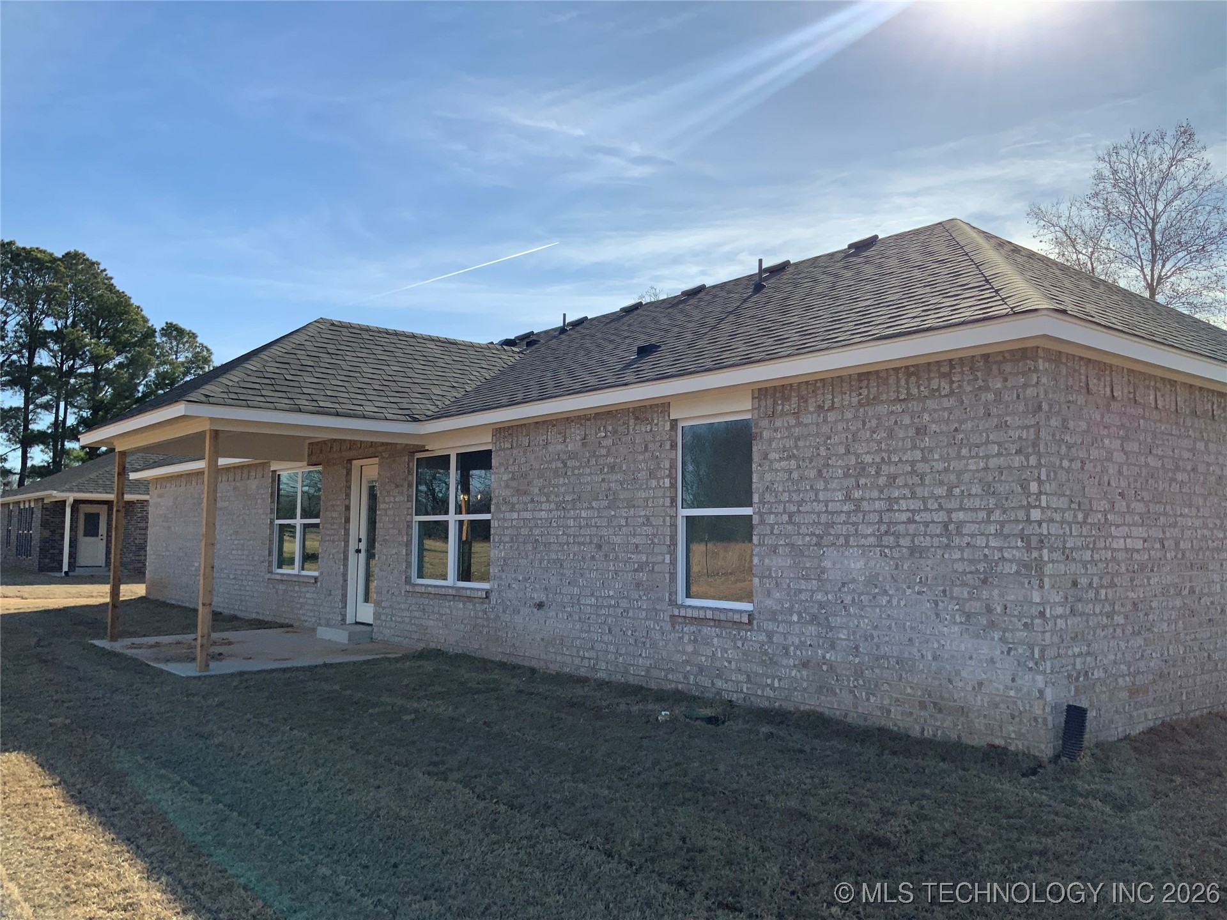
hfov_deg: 61.7
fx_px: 1028
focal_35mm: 29
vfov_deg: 48.2
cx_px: 614
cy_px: 460
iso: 20
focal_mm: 3
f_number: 1.8
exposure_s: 1/2801
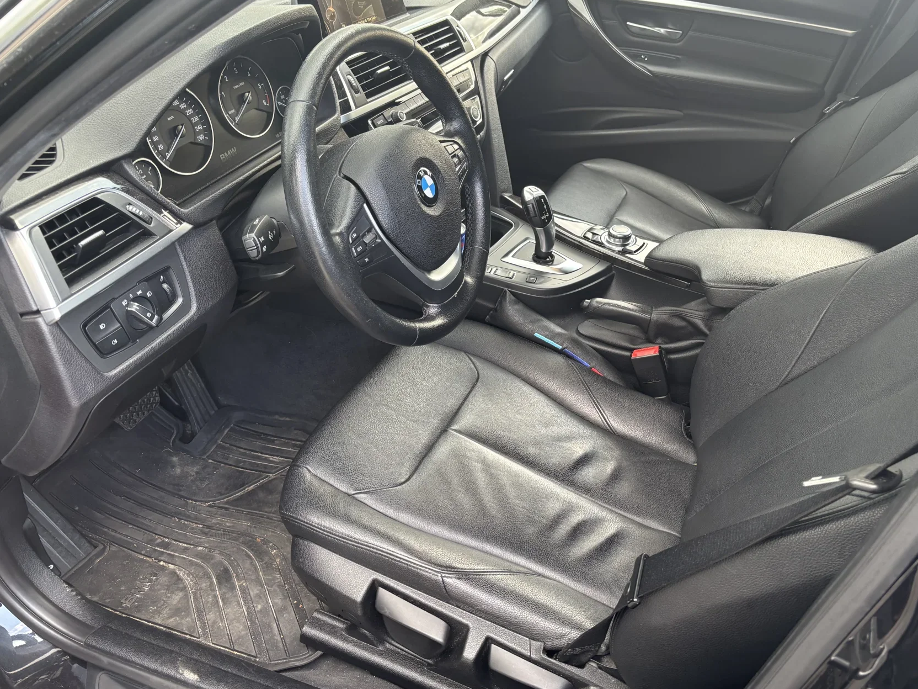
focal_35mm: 30
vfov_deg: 46.8
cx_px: 529
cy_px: 340
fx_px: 796
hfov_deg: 59.7
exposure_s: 1/105
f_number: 1.6
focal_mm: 5.96
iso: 125
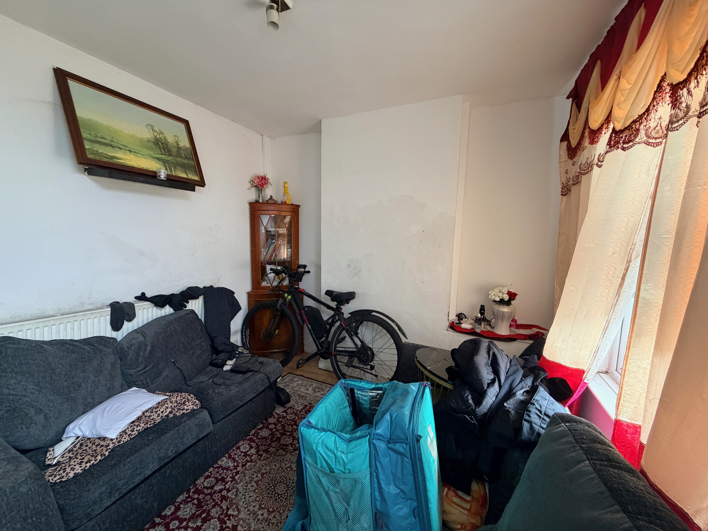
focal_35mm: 14
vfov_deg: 85.7
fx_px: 286
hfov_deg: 102.1
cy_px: 266
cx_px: 354
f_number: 2.2
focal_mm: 2.22
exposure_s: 1/92
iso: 320
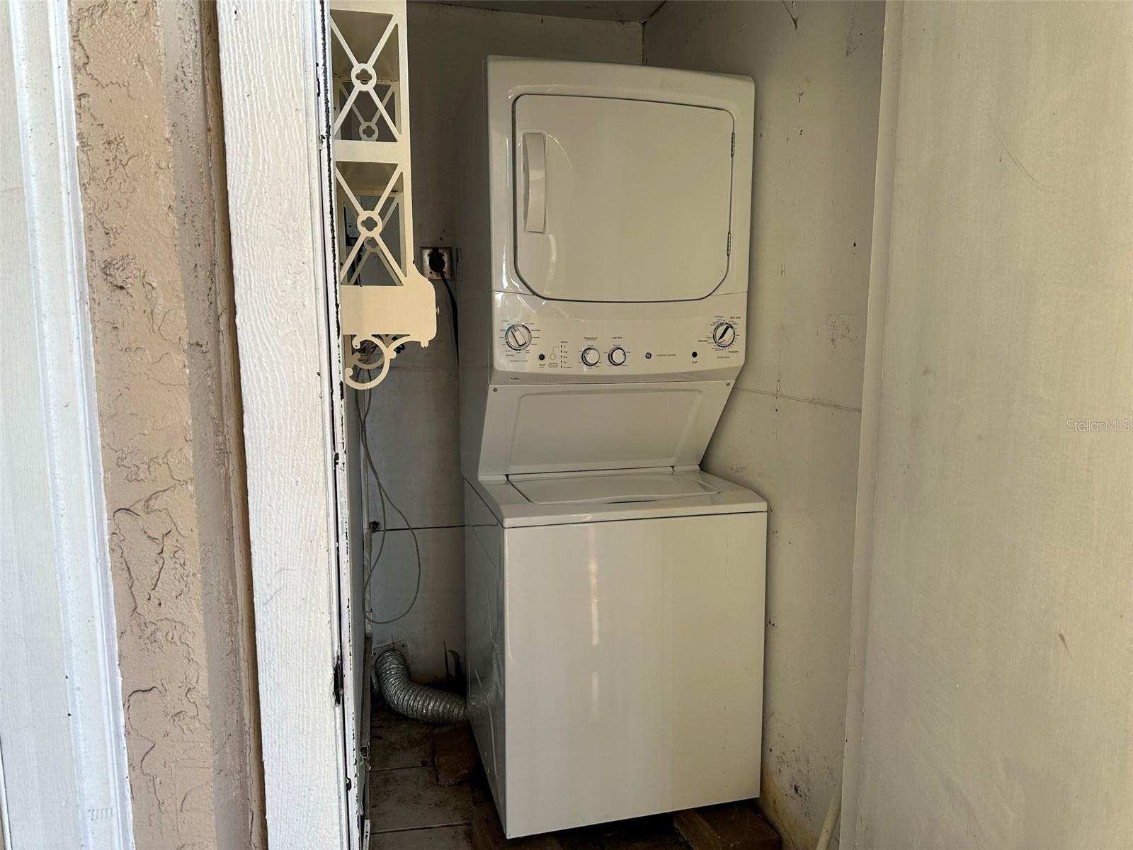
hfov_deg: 71.6
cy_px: 425
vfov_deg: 56.8
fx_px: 786
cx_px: 566
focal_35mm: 24
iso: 100
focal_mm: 6.86
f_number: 1.78
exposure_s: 1/121
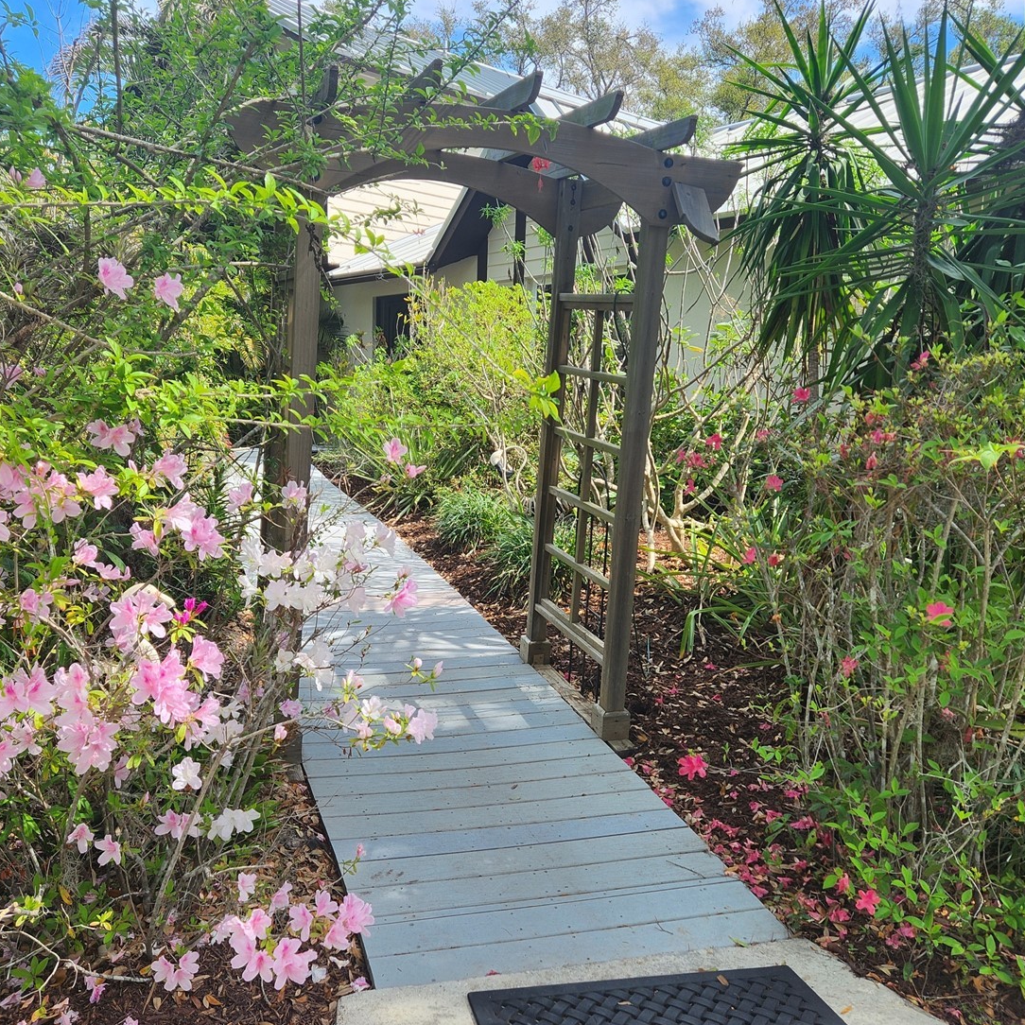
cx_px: 501
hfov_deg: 54.0
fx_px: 1005
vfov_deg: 54.0
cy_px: 549
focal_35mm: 30
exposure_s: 1/515
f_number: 1.8
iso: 20
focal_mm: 5.4
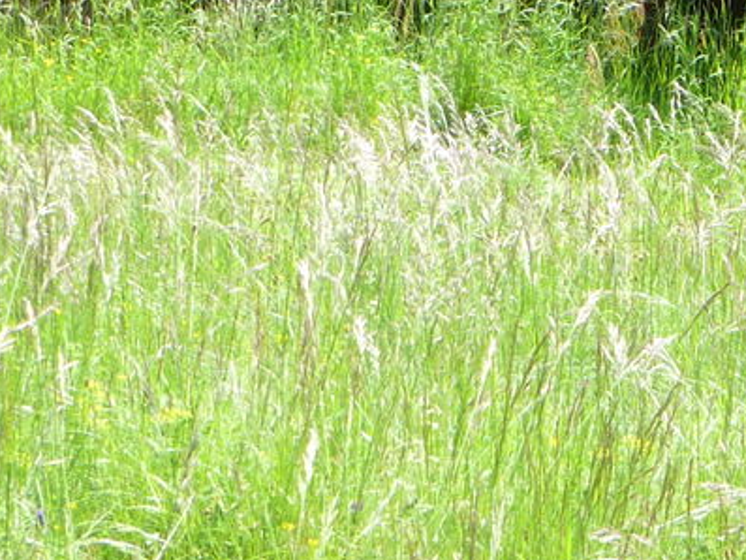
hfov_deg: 12.2
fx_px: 3384
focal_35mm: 157
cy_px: -165
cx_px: 981
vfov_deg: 9.3
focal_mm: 6.9
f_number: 3.7
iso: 80
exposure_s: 1/125
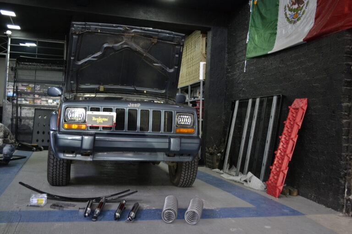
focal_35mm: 36
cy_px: 117
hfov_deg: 53.1
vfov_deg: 36.9
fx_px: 352
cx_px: 176
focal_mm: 24
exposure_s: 1/60
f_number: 4
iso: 1100
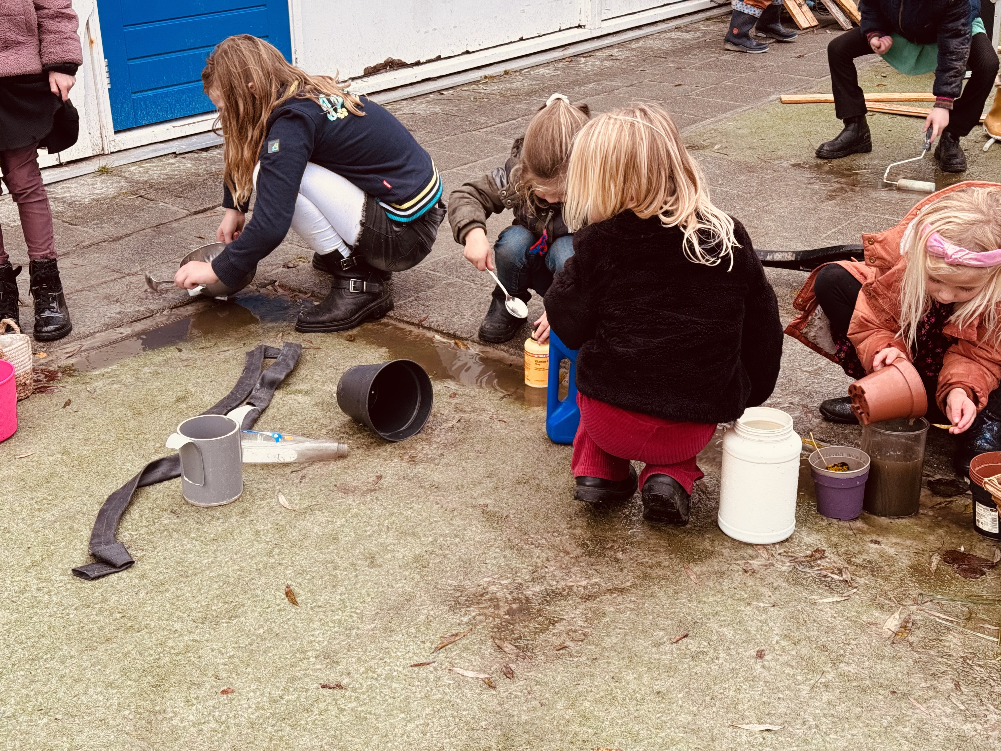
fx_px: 1388
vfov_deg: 30.3
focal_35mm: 48
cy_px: 376
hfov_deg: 39.7
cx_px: 500
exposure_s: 1/255
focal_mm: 6.76
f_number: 1.78
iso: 64
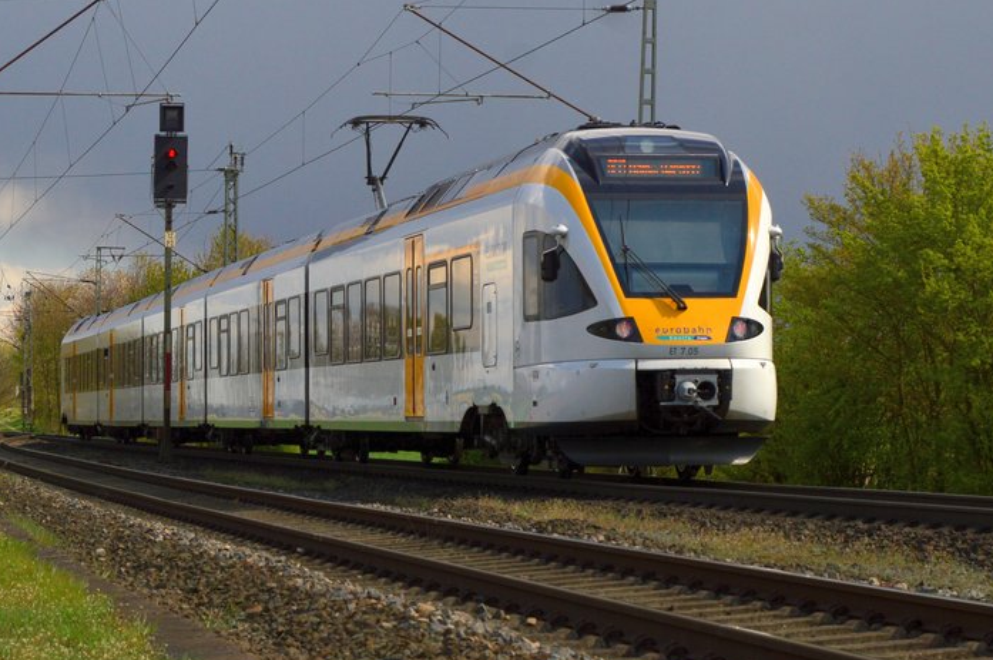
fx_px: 3416
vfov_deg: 11.0
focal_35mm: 124
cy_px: 289
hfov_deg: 16.5
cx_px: 523
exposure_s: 1/800
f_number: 8
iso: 200
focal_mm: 48
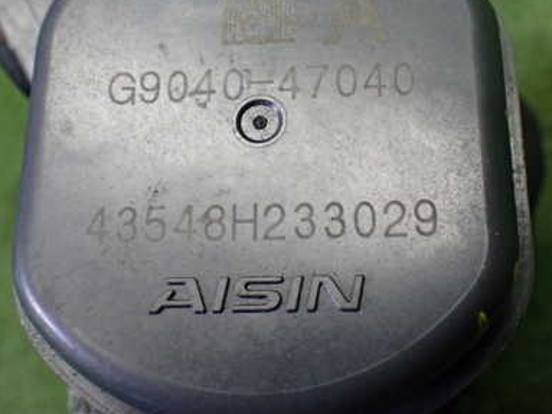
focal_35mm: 47
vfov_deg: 30.7
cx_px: 314
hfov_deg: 40.4
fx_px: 749
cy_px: 144
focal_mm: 5.4
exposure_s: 1/125
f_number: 2.3
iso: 500
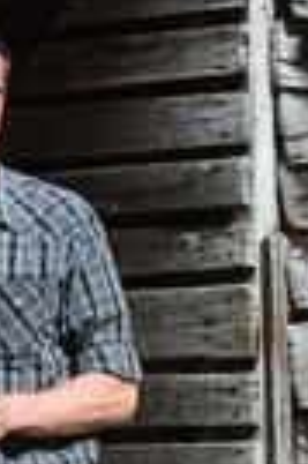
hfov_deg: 3.9
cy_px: 303
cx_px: 201
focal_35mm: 349
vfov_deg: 5.9
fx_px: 4490
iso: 110
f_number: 11
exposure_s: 1/125
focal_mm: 52
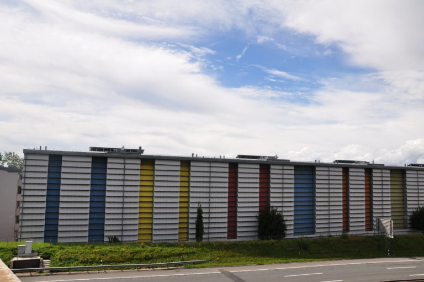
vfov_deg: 41.6
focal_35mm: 32
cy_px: 141
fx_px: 371
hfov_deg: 59.6
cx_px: 212
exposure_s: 1/320
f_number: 10
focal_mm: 21
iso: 200
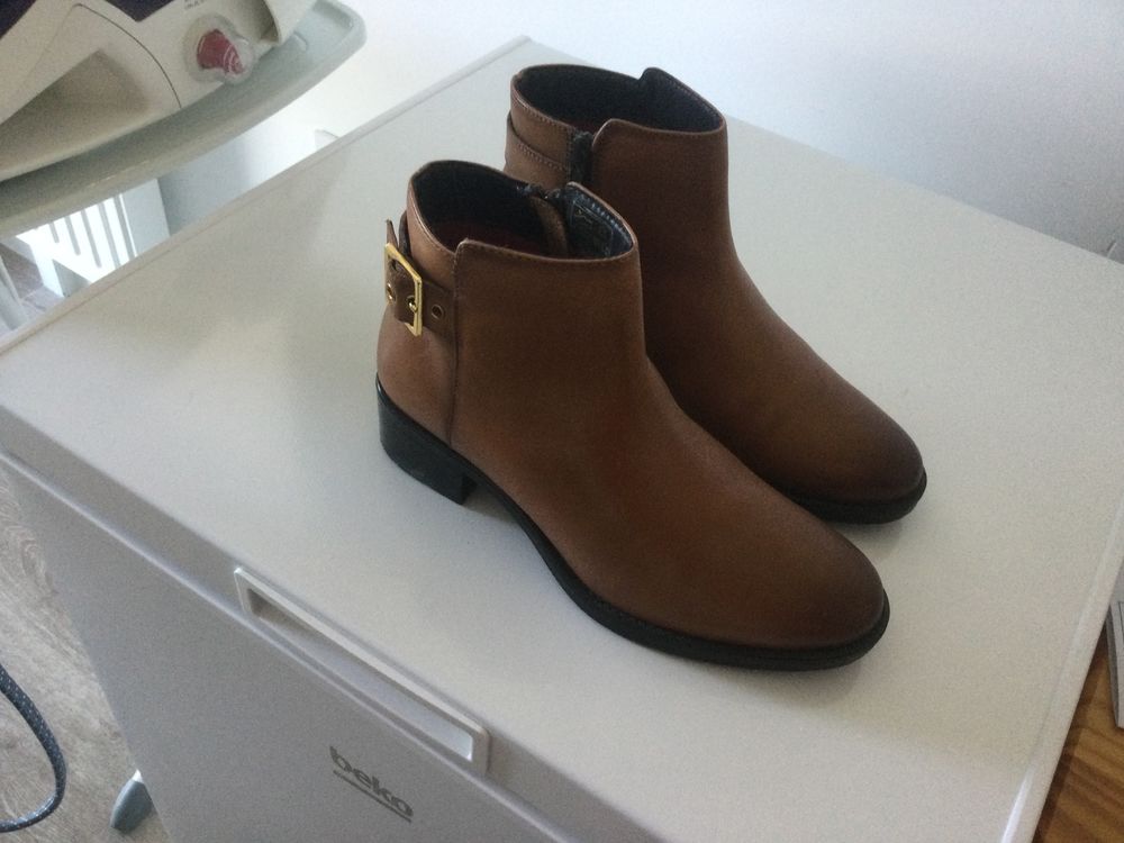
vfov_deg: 45.4
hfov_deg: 58.4
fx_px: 1007
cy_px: 422
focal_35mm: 31
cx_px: 562
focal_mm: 3.3
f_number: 2.4
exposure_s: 1/33
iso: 160
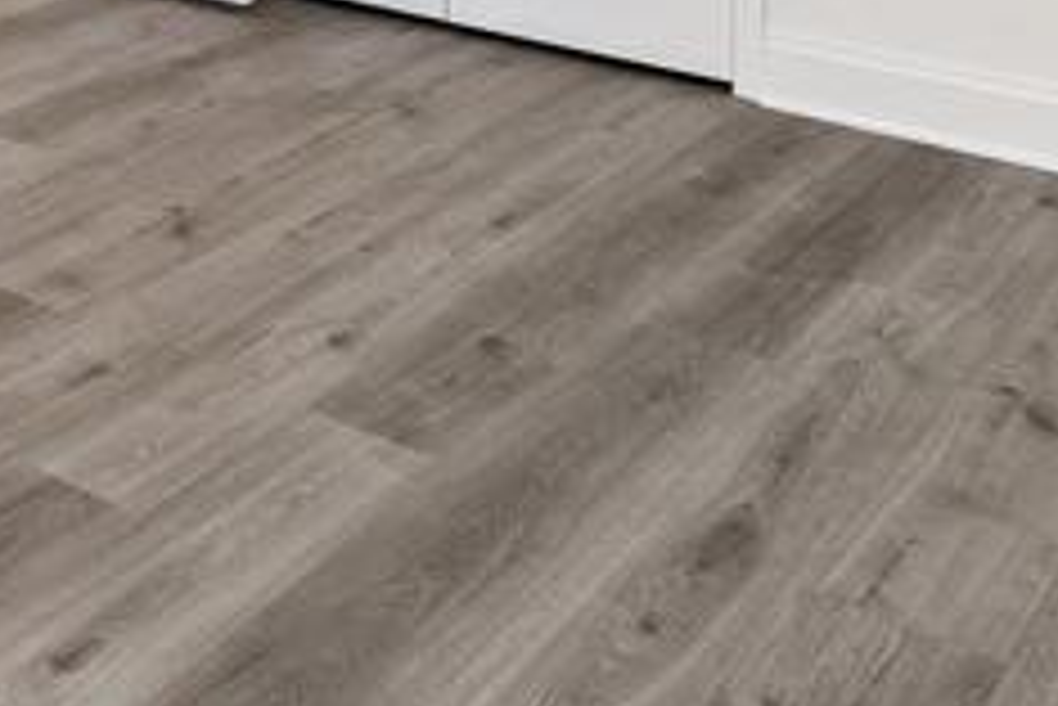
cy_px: -443
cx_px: 90
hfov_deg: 31.2
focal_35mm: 61
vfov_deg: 18.8
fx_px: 1794
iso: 500
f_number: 8
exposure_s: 1/8
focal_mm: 14
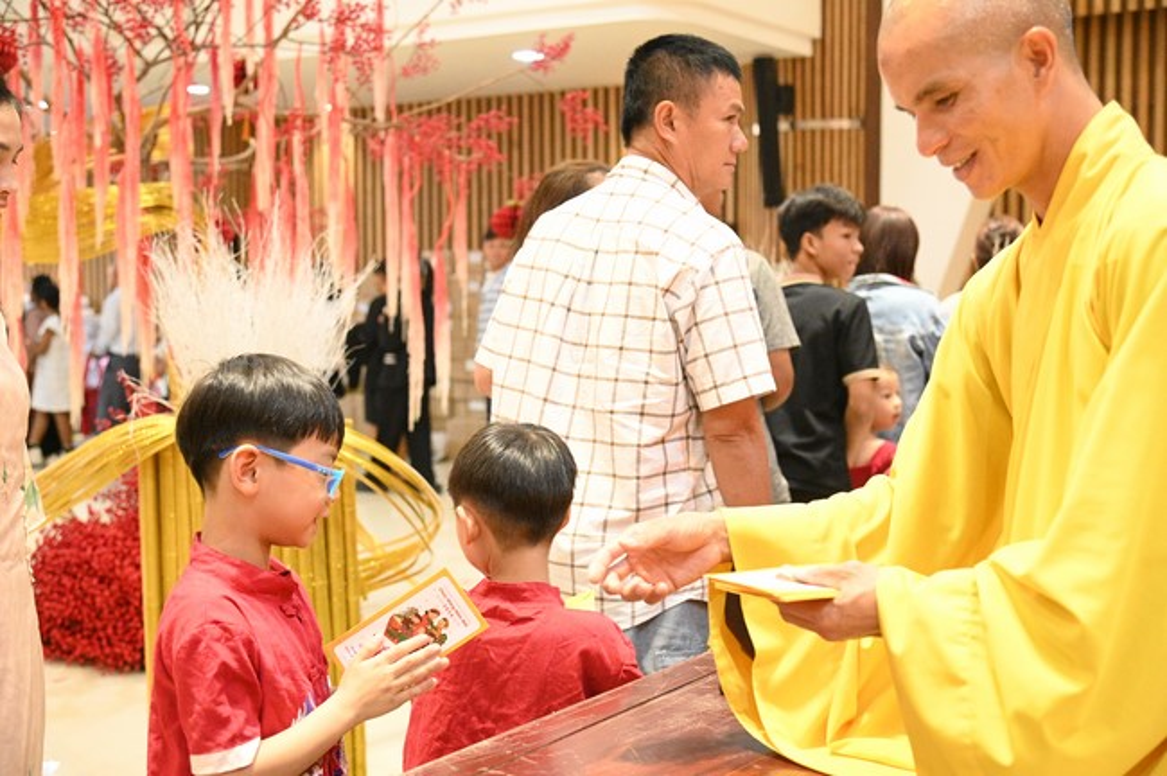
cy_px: 388
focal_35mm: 48
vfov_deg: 28.0
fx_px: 1554
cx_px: 584
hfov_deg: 41.2
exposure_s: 1/400
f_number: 4.5
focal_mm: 48
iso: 16000
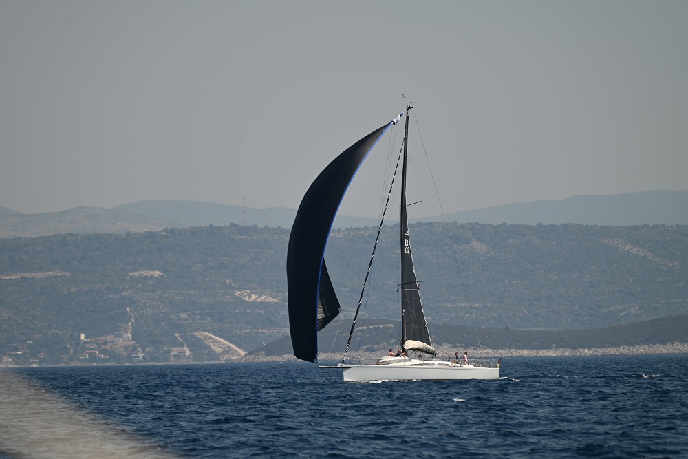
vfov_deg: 4.6
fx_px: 5734
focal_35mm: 300
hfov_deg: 6.9
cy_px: 230
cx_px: 344
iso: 100
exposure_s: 1/800
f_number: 5.6
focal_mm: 300
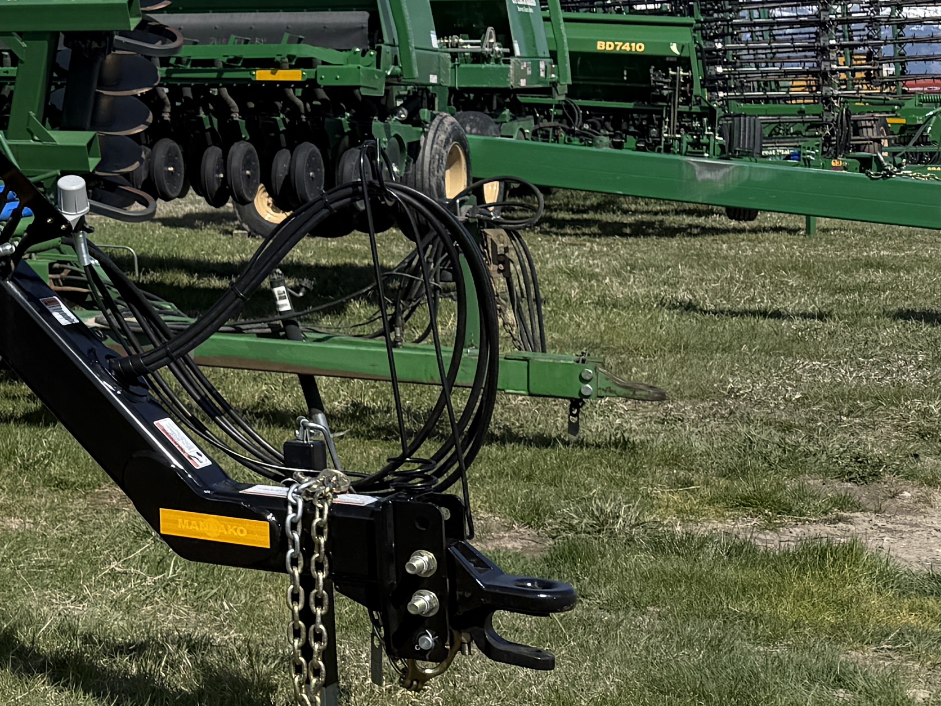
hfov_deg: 19.7
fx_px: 2229
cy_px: 11
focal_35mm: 82
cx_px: -581
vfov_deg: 17.6
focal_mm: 6.76
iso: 80
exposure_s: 1/6711
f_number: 1.78
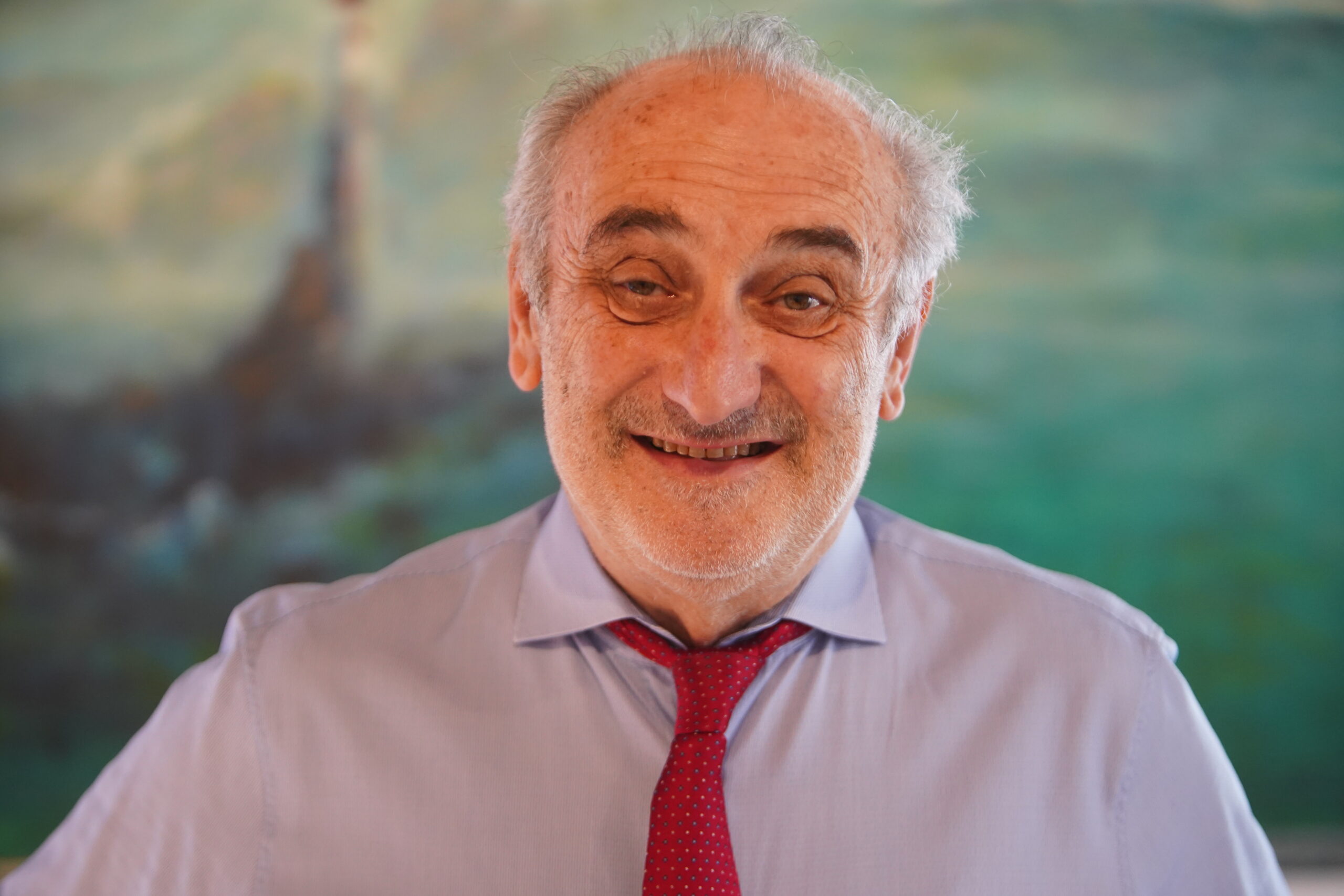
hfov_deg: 27.0
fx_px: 2800
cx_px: 672
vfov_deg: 18.2
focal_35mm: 75
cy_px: 448
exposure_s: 1/400
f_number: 2.8
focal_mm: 75
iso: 3200
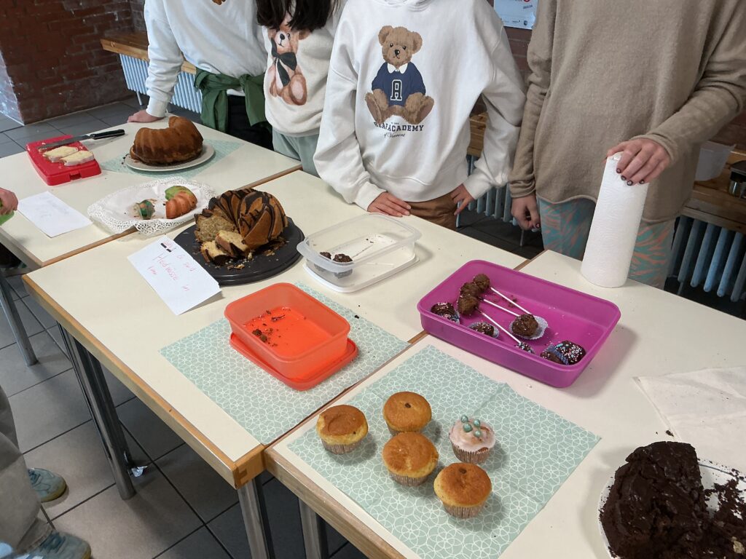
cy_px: 280
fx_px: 625
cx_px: 373
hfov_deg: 61.7
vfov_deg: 48.2
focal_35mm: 29
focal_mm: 3
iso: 64
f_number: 1.8
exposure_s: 1/60
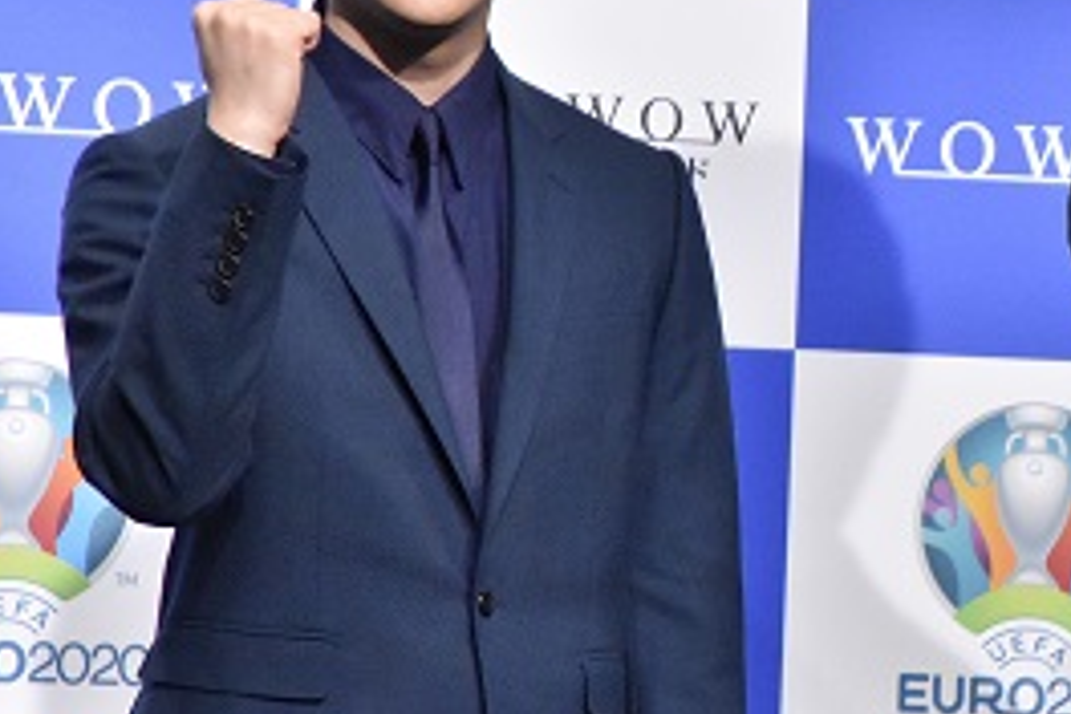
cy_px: 105
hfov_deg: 3.3
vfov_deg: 2.2
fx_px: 18745
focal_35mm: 630
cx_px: 982
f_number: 7.1
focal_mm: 185
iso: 5000
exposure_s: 1/200
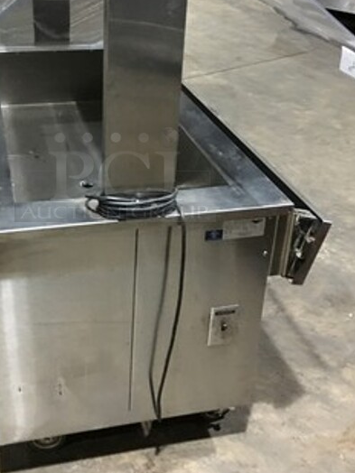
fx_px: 615
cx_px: 116
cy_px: 175
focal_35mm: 45
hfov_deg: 31.9
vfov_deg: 41.7
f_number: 2.2
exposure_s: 1/4
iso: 80
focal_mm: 4.15
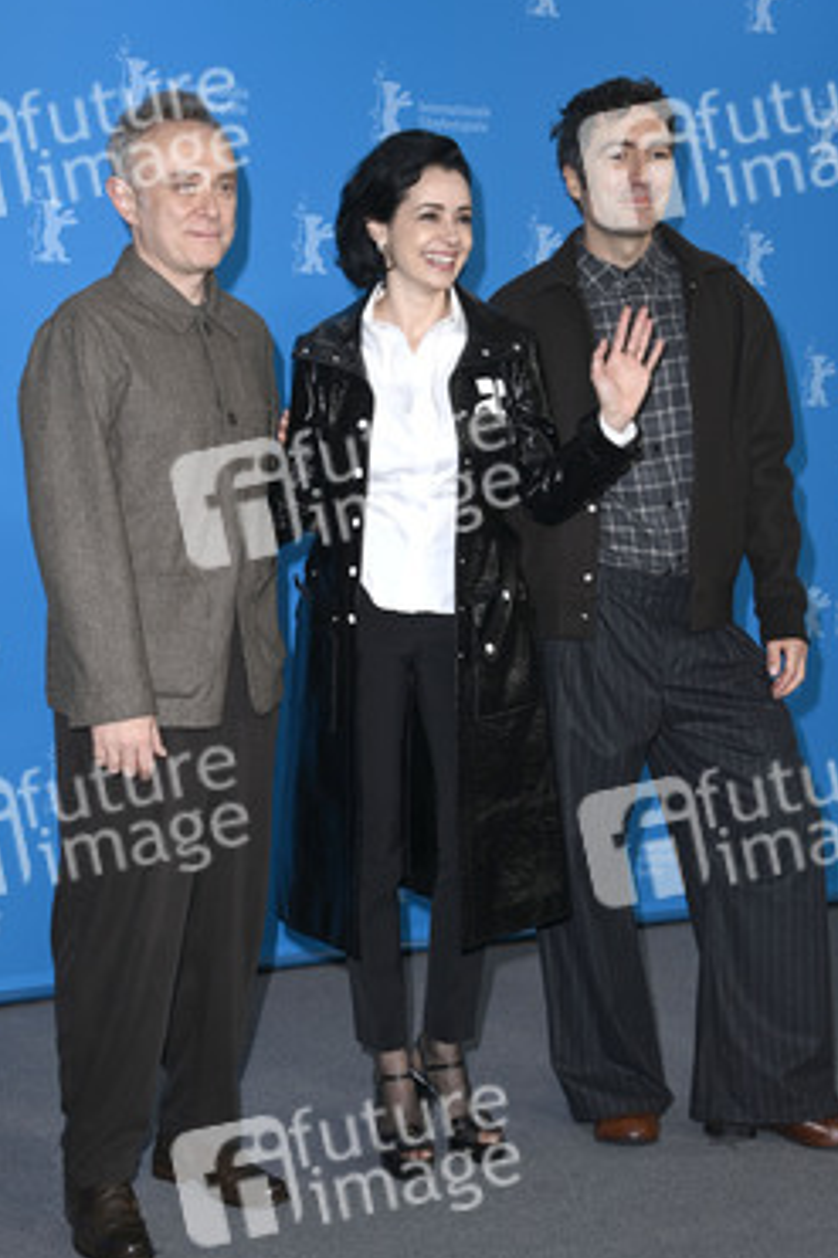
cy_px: 658
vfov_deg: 35.6
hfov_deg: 24.2
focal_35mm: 56
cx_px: 444
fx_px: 1957
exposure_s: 1/250
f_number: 5.6
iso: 640
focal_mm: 52
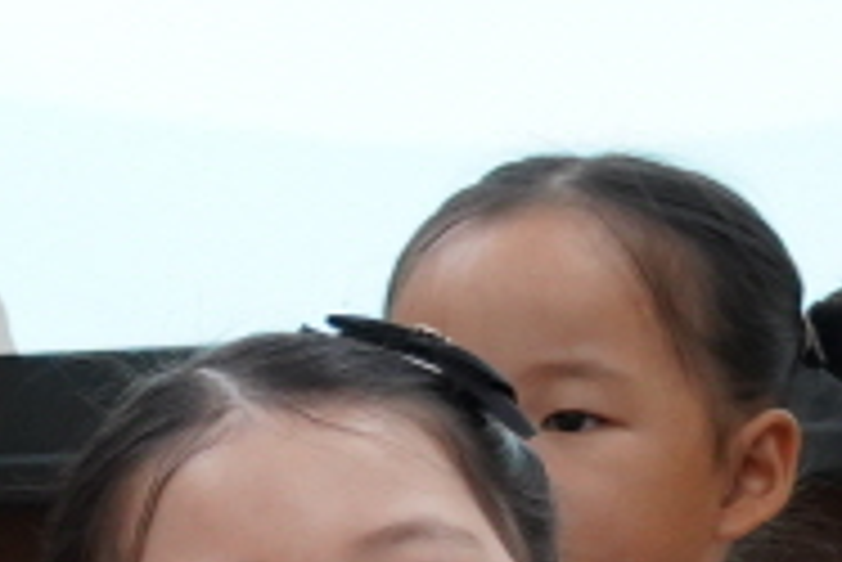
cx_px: -1770
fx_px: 7818
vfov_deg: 4.1
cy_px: 1072
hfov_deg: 5.7
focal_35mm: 334
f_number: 6.3
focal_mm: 48
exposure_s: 1/100
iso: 2500
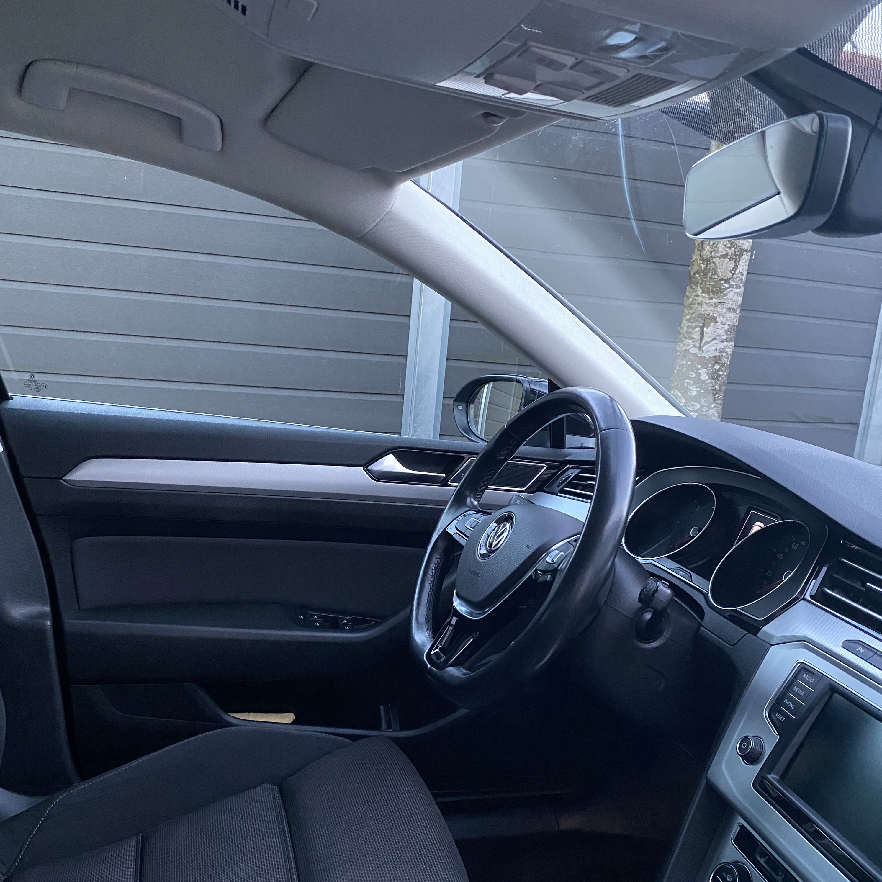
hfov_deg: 52.5
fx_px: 894
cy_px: 497
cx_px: 444
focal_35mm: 31
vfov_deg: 52.4
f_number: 1.8
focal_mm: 4.25
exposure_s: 1/31
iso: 640
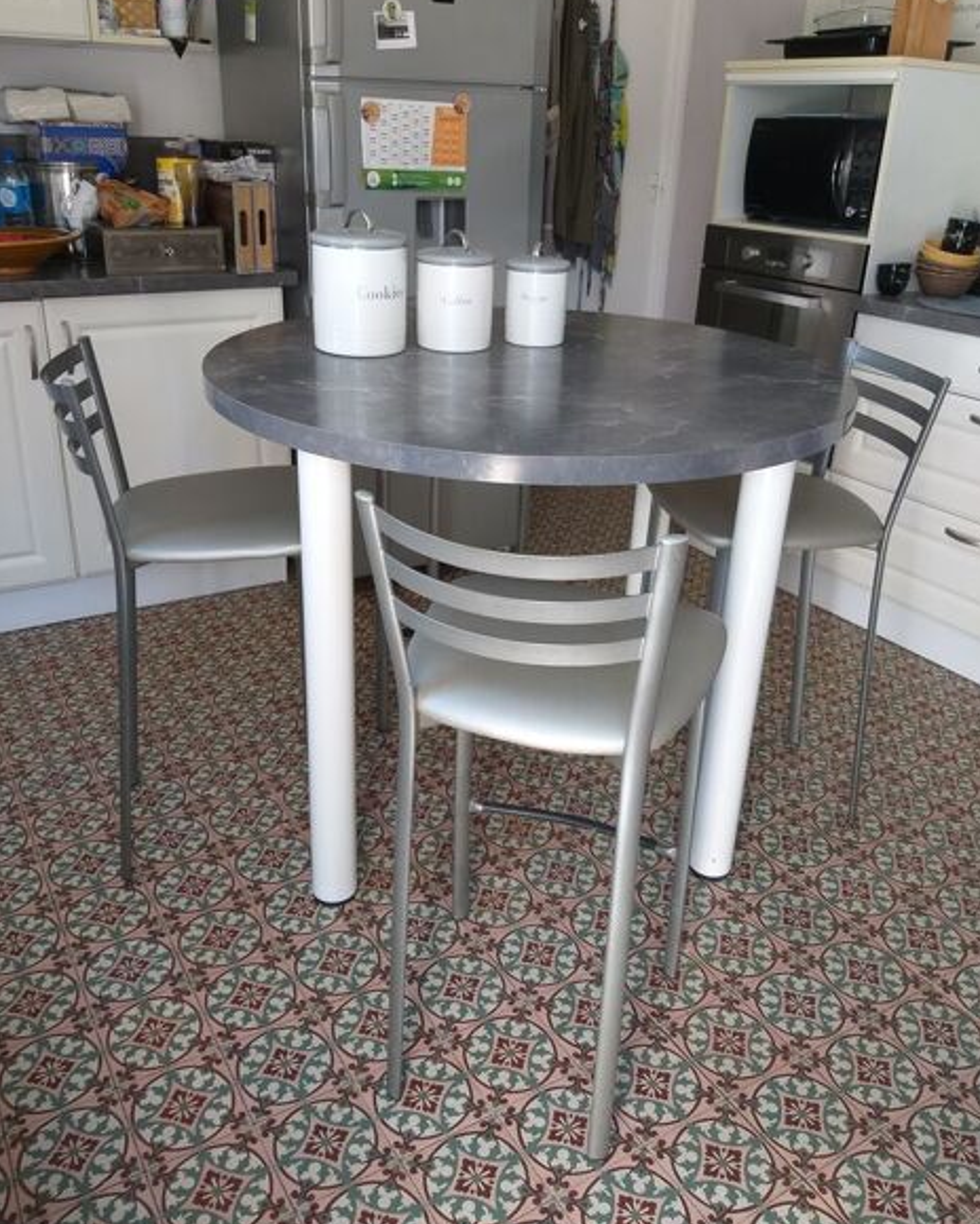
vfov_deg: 62.2
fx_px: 1015
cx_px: 486
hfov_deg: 51.5
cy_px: 578
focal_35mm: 28
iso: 40
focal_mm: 3.93
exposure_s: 1/50
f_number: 1.7
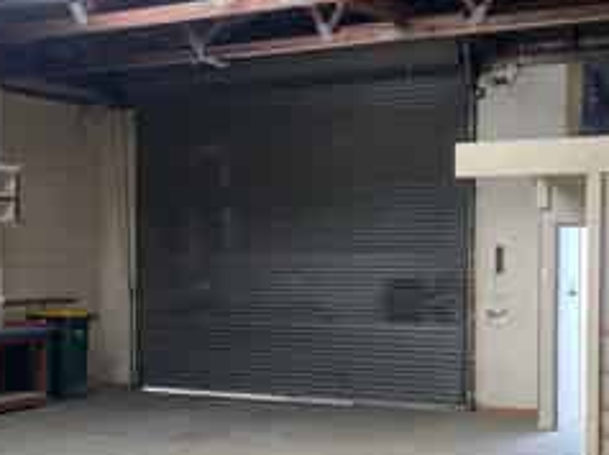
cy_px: 285
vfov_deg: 20.4
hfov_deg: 26.9
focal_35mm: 72
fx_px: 1265
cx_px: 192
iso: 125
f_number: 1.8
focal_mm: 4.25
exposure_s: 1/121
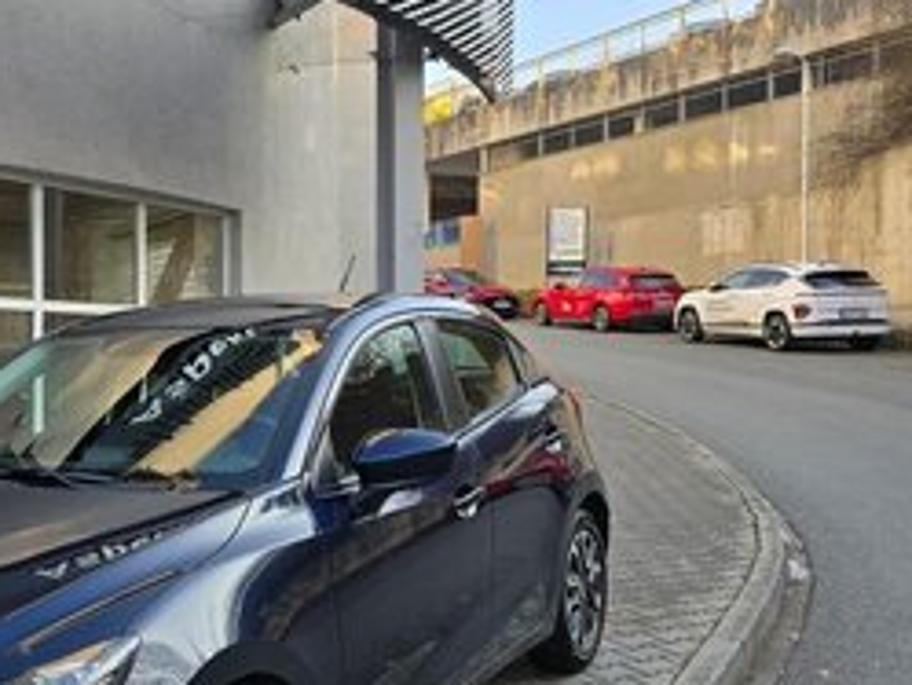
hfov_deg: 39.4
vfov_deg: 32.2
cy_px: 374
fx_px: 1186
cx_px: 114
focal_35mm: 45
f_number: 1.7
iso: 12
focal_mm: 6.3
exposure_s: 1/206
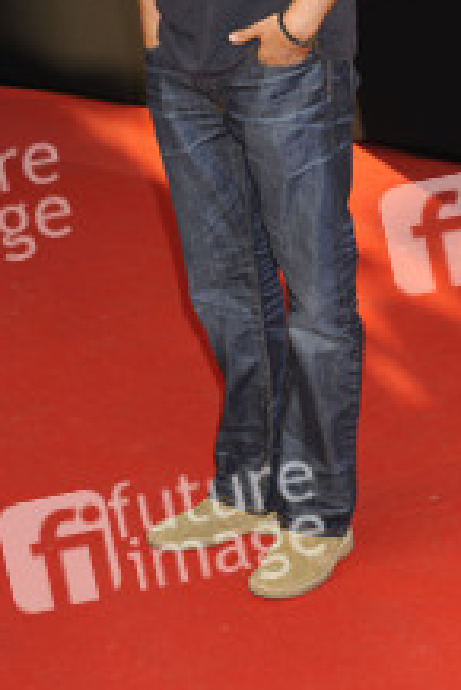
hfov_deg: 12.0
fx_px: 2186
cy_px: 60
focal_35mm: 114
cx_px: 254
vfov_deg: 17.6
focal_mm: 62
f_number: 7.1
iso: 400
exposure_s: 1/160
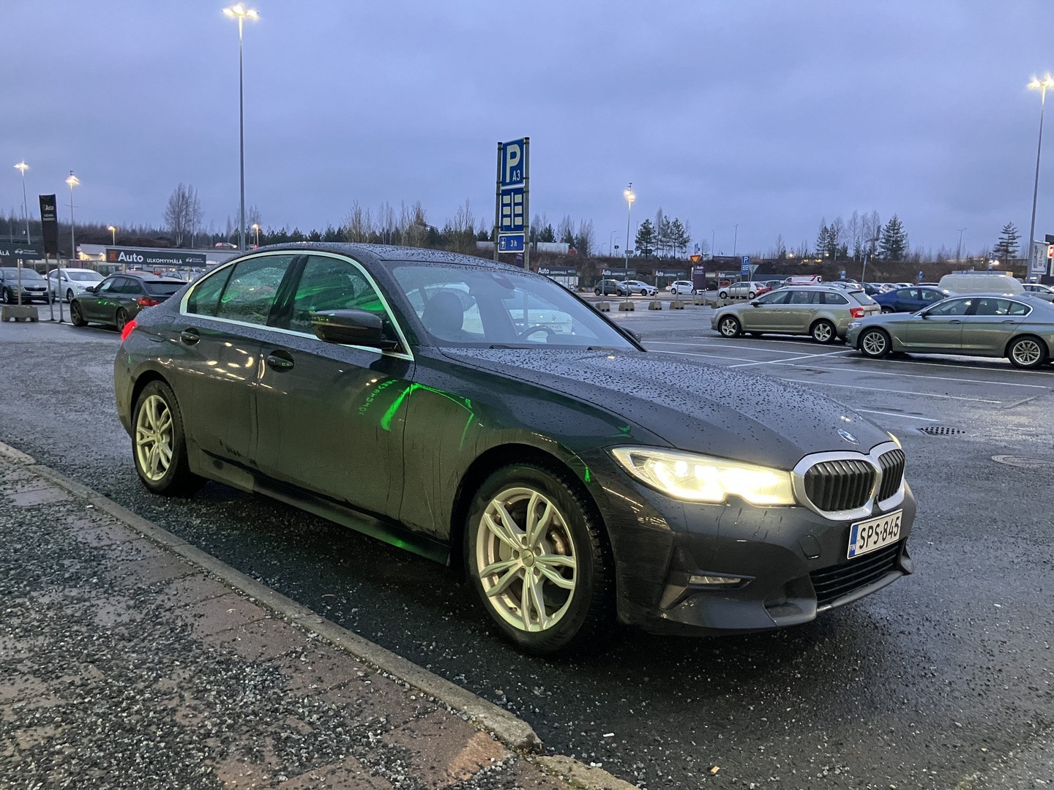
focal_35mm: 28
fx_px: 853
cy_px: 395
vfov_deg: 49.7
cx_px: 527
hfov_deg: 63.4
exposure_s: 1/38
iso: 320
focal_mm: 3.99
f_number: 1.8
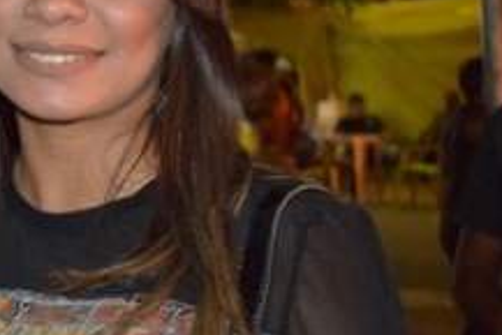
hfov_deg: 16.3
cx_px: -136
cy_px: 94
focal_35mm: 119
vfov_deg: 11.5
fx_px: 1667
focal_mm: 27
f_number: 4
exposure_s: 1/60
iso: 2800
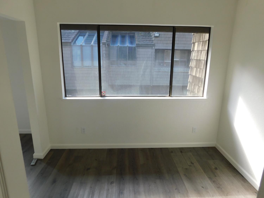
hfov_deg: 73.9
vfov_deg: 58.9
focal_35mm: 23
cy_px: 99
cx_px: 132
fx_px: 175
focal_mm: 4
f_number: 3
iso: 125
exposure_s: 1/100
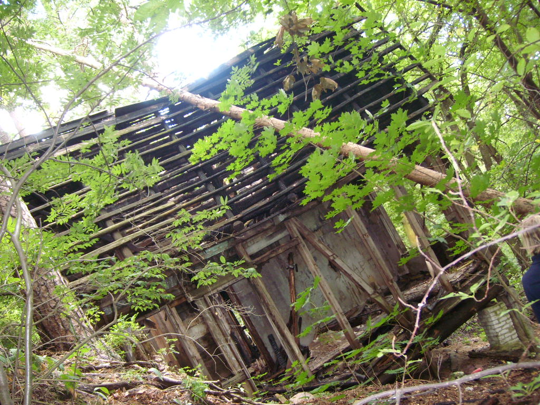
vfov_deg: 40.7
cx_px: 270
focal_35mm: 35
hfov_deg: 52.6
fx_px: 546
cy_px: 202
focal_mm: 5.8
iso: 300
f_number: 2.8
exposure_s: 1/30
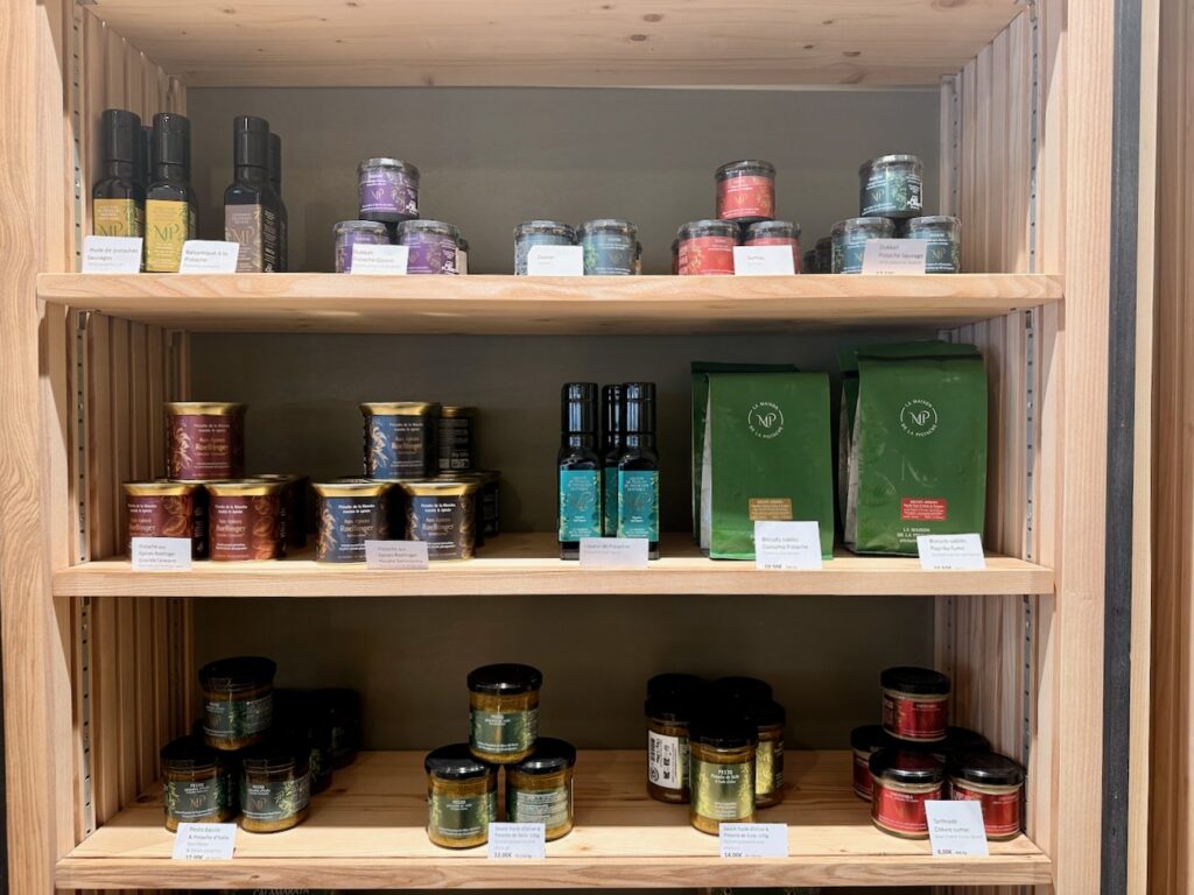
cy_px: 448
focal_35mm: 24
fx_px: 828
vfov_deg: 56.8
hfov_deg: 71.6
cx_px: 597
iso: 160
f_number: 1.78
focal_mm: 6.76
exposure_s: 1/100
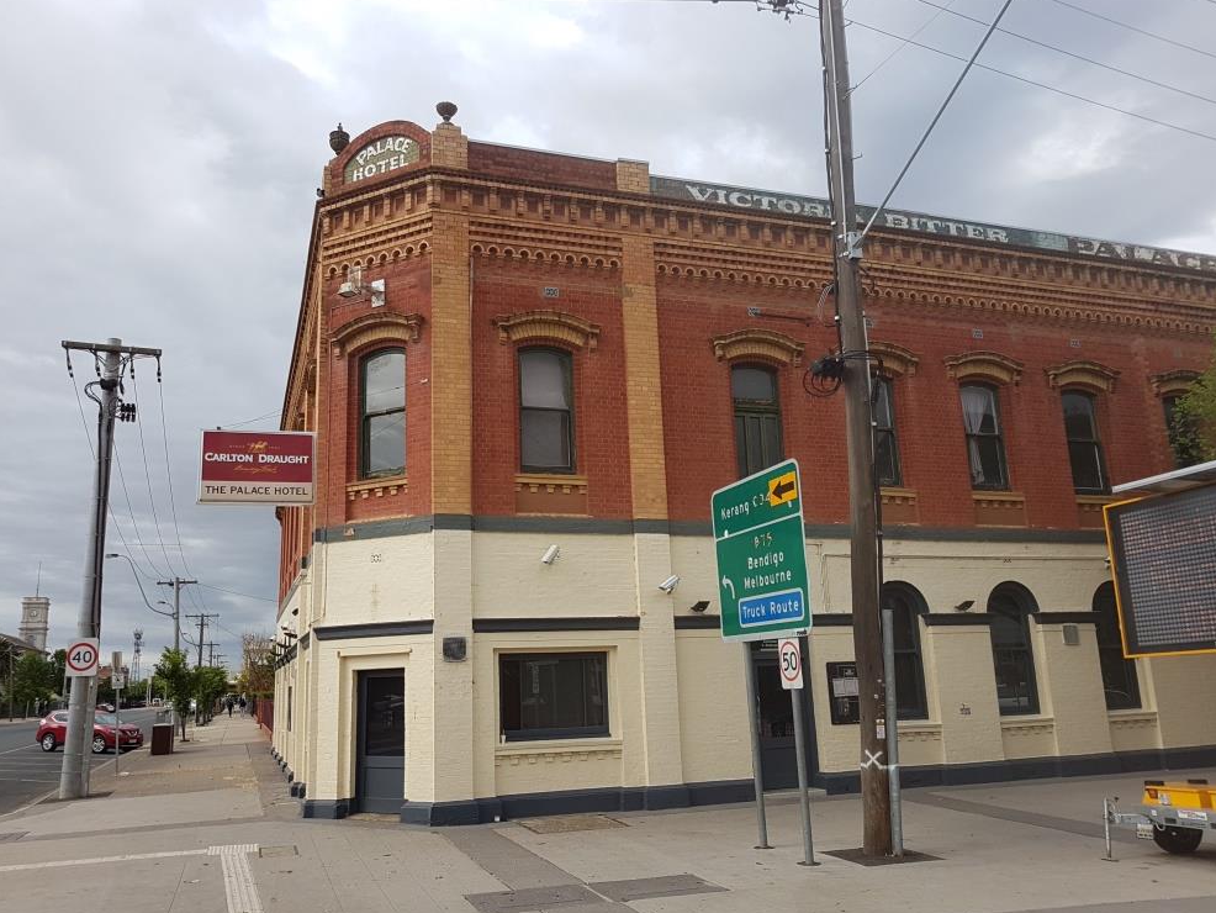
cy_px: 445
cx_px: 608
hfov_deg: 65.3
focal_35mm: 27
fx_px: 949
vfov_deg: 51.4
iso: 40
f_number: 1.7
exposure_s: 1/1248
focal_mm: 4.2
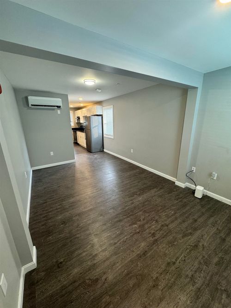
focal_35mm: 14
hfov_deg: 85.7
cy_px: 154
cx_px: 116
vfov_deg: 102.1
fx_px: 125
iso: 250
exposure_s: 1/60
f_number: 2.2
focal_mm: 2.22
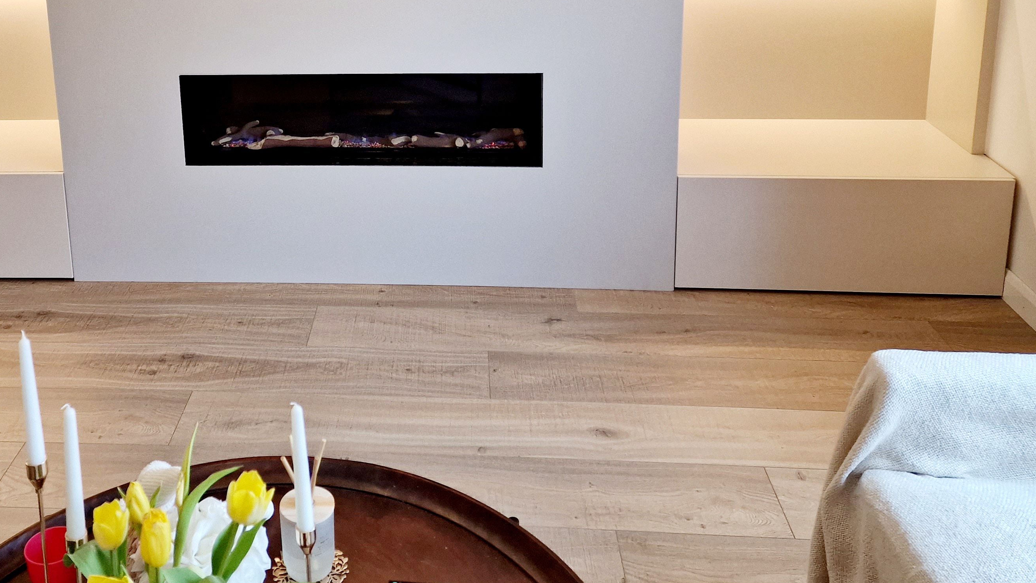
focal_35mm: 38
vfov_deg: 29.7
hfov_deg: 51.9
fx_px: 1044
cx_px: 354
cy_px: 45
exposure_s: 1/100
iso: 250
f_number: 1.8
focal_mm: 6.4
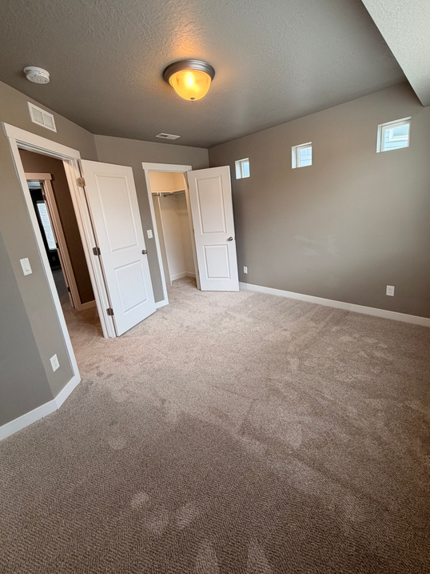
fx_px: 248
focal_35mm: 15
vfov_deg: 98.0
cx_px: 228
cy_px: 269
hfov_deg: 81.7
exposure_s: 1/120
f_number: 2.2
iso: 160
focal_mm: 2.22
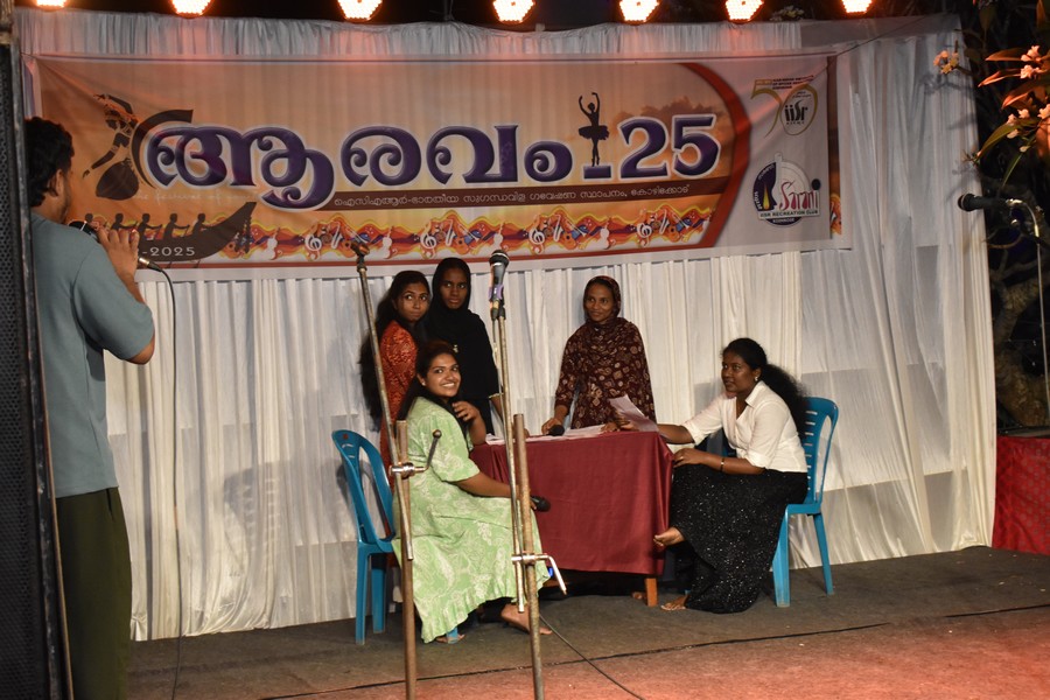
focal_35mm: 60
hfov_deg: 33.4
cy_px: 350
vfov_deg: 22.6
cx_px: 525
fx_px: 1750
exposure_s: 1/60
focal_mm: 40
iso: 2200
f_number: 4.8
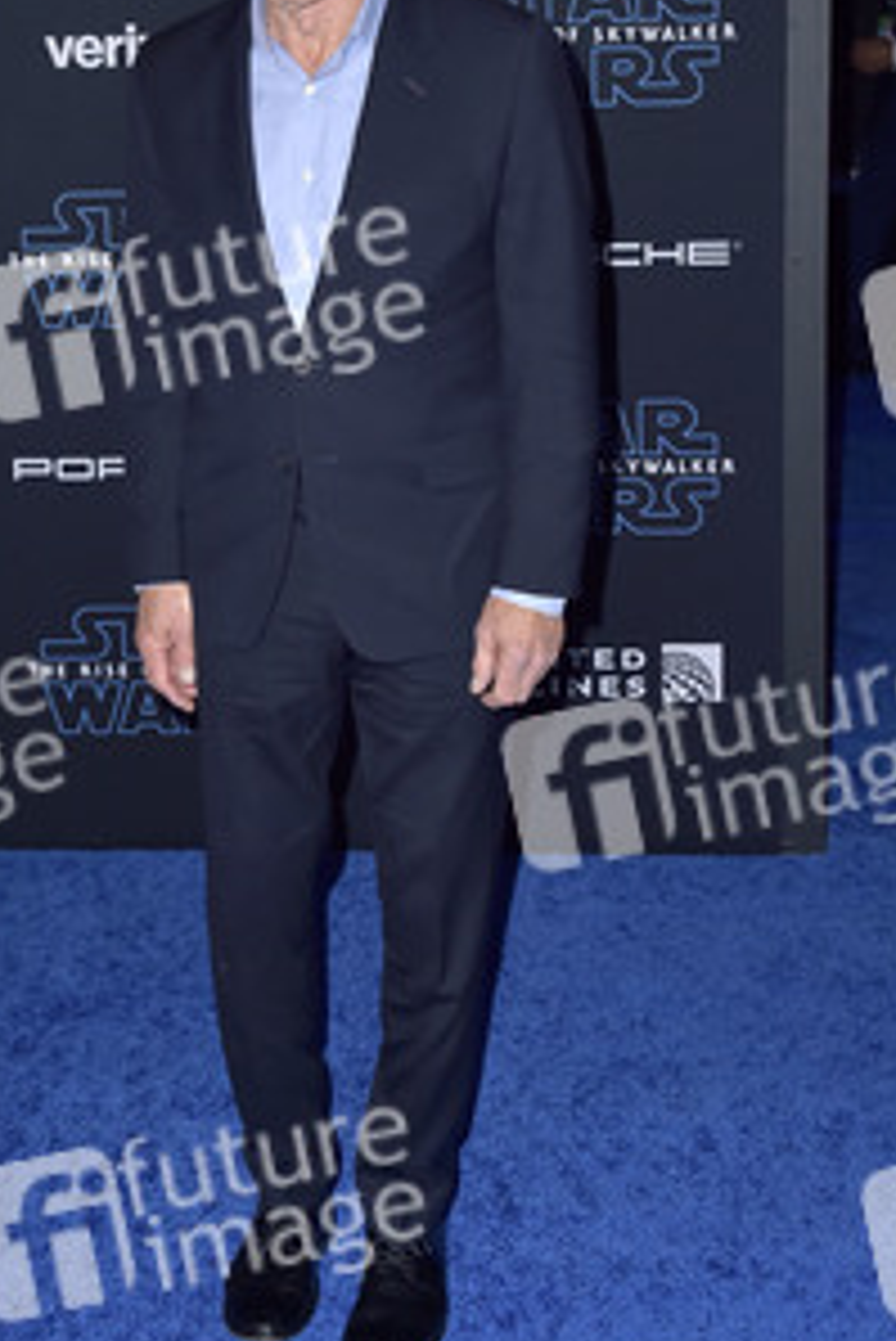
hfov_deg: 23.0
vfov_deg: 33.8
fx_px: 2200
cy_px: 540
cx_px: 326
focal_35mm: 59
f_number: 7.1
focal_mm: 44
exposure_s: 1/250
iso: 500
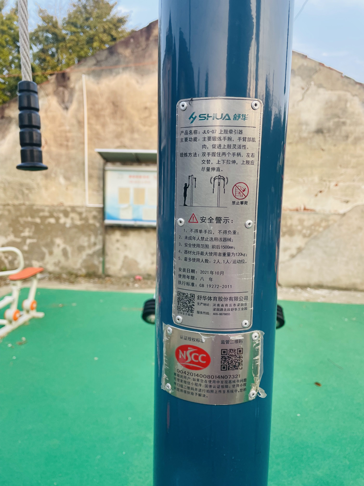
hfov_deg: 53.1
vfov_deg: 67.3
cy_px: 243
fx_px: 365
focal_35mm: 26
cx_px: 182
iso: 32
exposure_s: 1/178
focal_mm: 4.2
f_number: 1.6
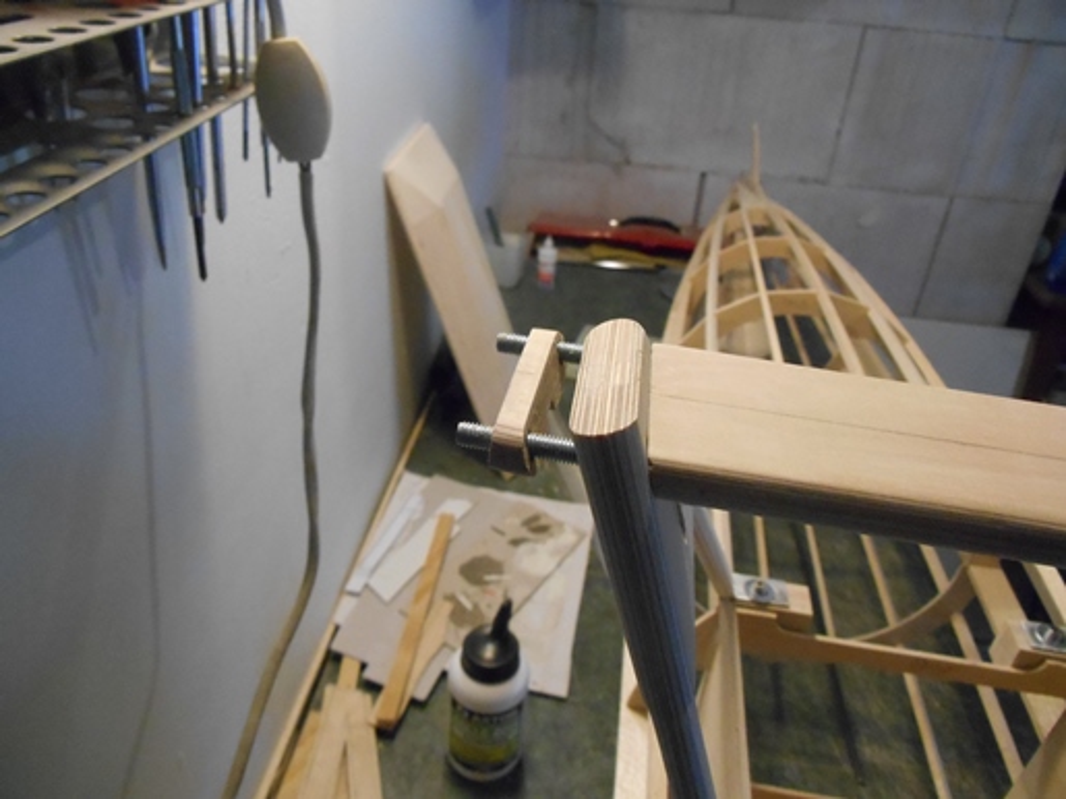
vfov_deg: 53.0
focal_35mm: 26
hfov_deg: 67.3
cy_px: 400
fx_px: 800
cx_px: 533
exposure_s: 1/100
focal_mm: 4.7
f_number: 3.4
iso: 800
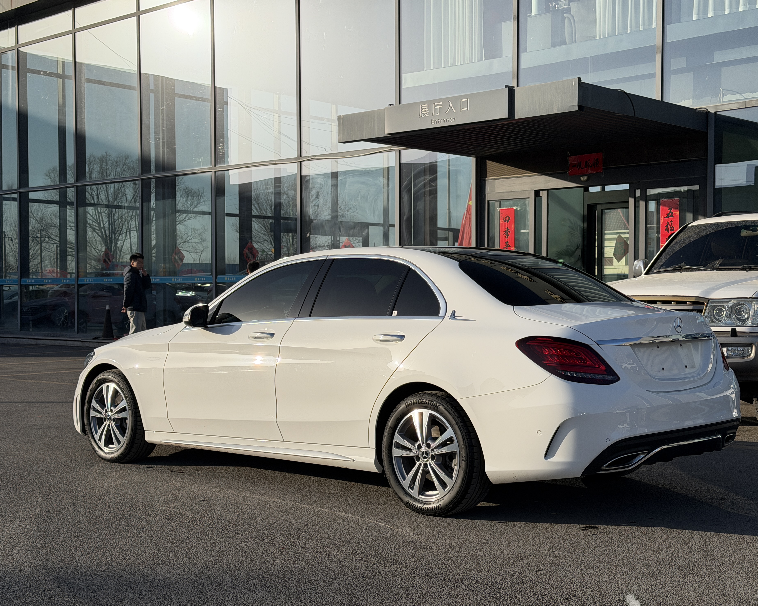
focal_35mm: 51
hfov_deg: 36.6
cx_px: 407
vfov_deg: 29.7
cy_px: 309
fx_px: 1144
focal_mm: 6.76
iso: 64
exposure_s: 1/6536
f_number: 1.78
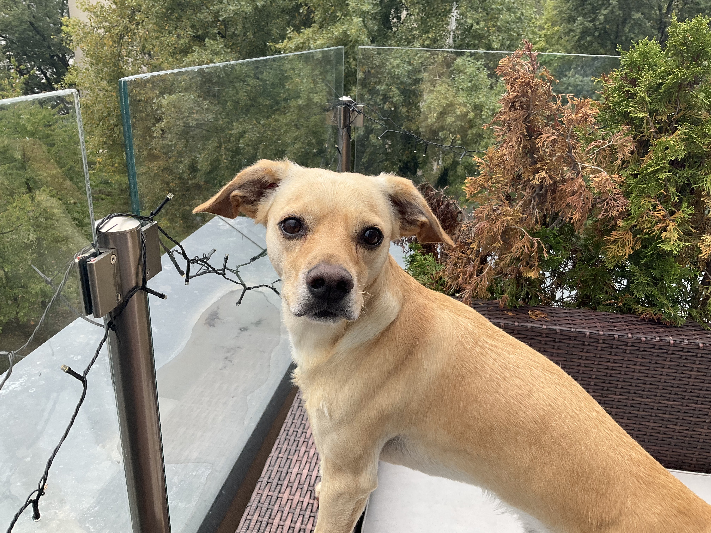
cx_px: 356
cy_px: 266
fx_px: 596
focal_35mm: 29
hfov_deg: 61.7
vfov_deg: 48.2
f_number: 1.8
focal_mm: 3
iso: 25
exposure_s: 1/650
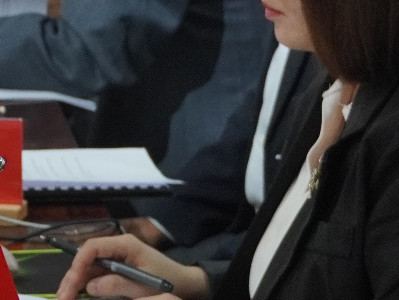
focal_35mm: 304
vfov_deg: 4.9
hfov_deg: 6.4
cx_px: -224
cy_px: -66
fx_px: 3510
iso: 1250
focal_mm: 41
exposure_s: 1/80
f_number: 5
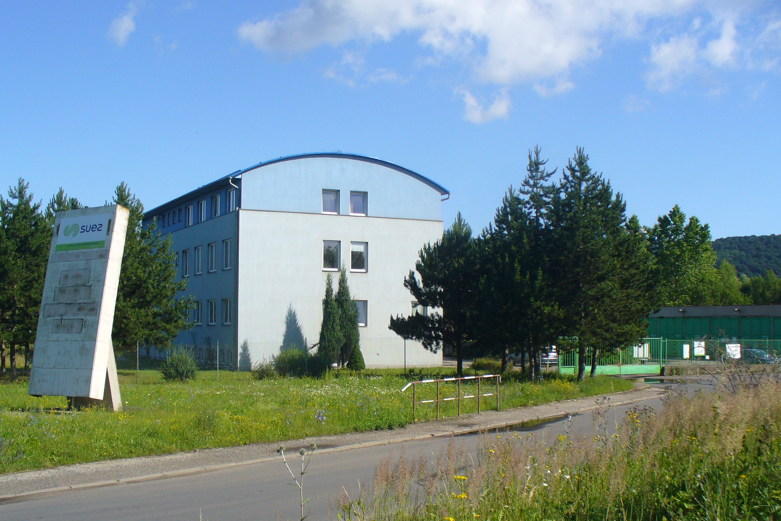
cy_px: 296
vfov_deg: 30.5
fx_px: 954
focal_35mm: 44
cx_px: 350
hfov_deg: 44.4
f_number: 5.6
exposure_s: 1/320
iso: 80
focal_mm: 6.1
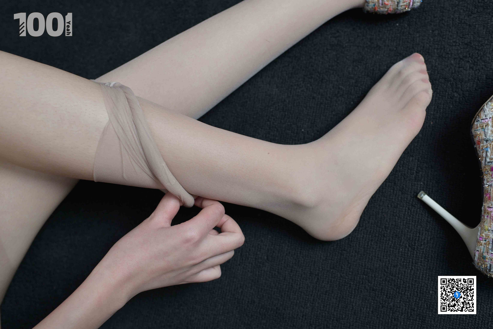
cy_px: 164
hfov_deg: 54.4
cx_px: 246
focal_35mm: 35
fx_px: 479
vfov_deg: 37.9
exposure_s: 1/160
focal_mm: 35
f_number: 4
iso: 800
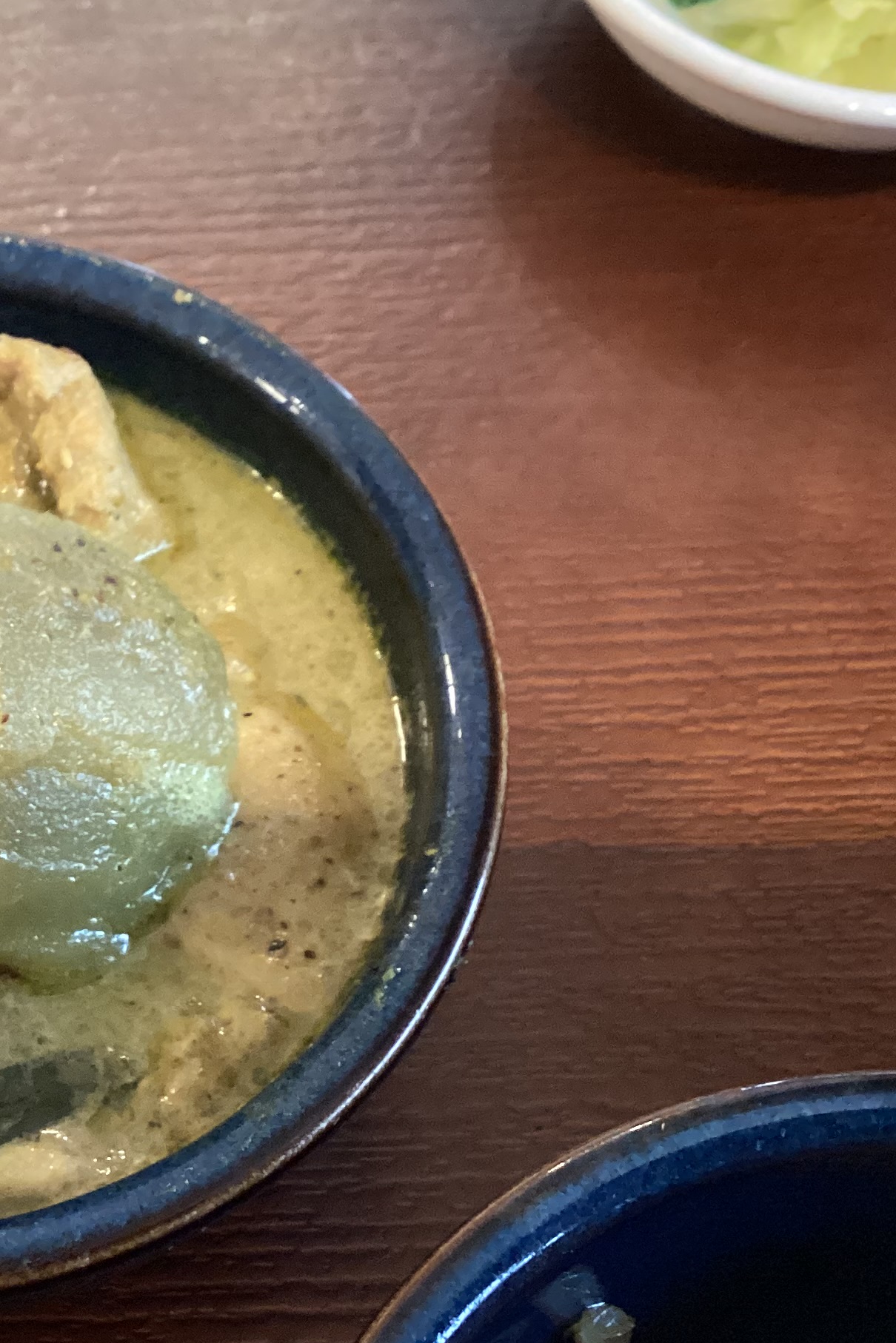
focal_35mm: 58
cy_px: 787
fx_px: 2164
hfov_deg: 22.4
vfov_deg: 34.4
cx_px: -24
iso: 500
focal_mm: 3.3
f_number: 2.4
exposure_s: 1/25
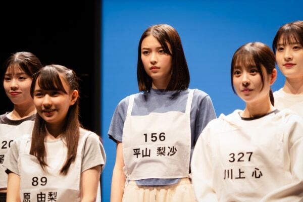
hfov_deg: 8.6
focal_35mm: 240
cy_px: 101
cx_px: 152
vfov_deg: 5.7
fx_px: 2020
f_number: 6.3
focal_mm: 240
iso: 500
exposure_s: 1/40
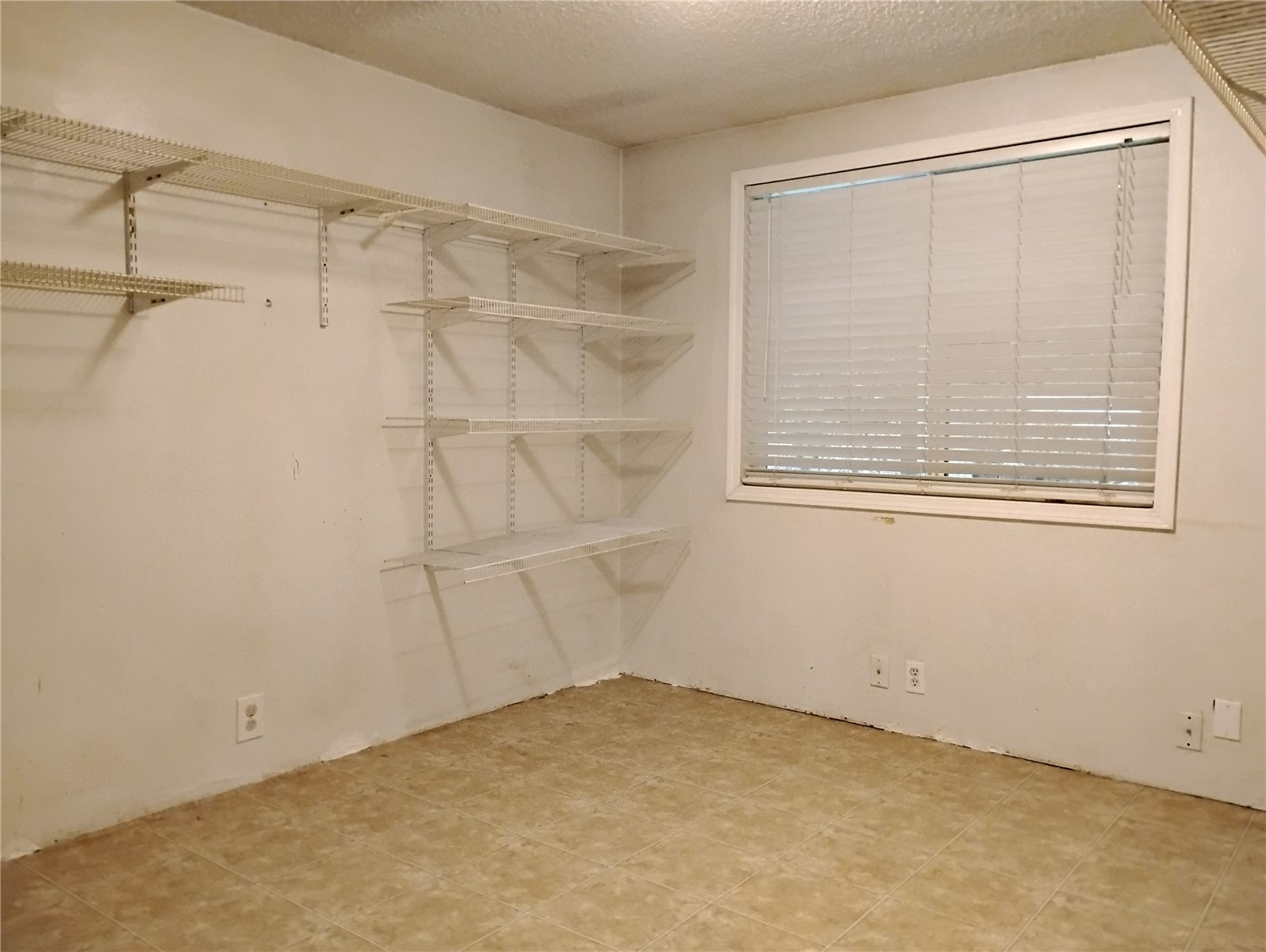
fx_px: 1025
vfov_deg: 49.8
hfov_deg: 63.4
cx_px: 633
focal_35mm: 28
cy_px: 476
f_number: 1.8
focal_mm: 4.26
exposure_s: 1/20
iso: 5666
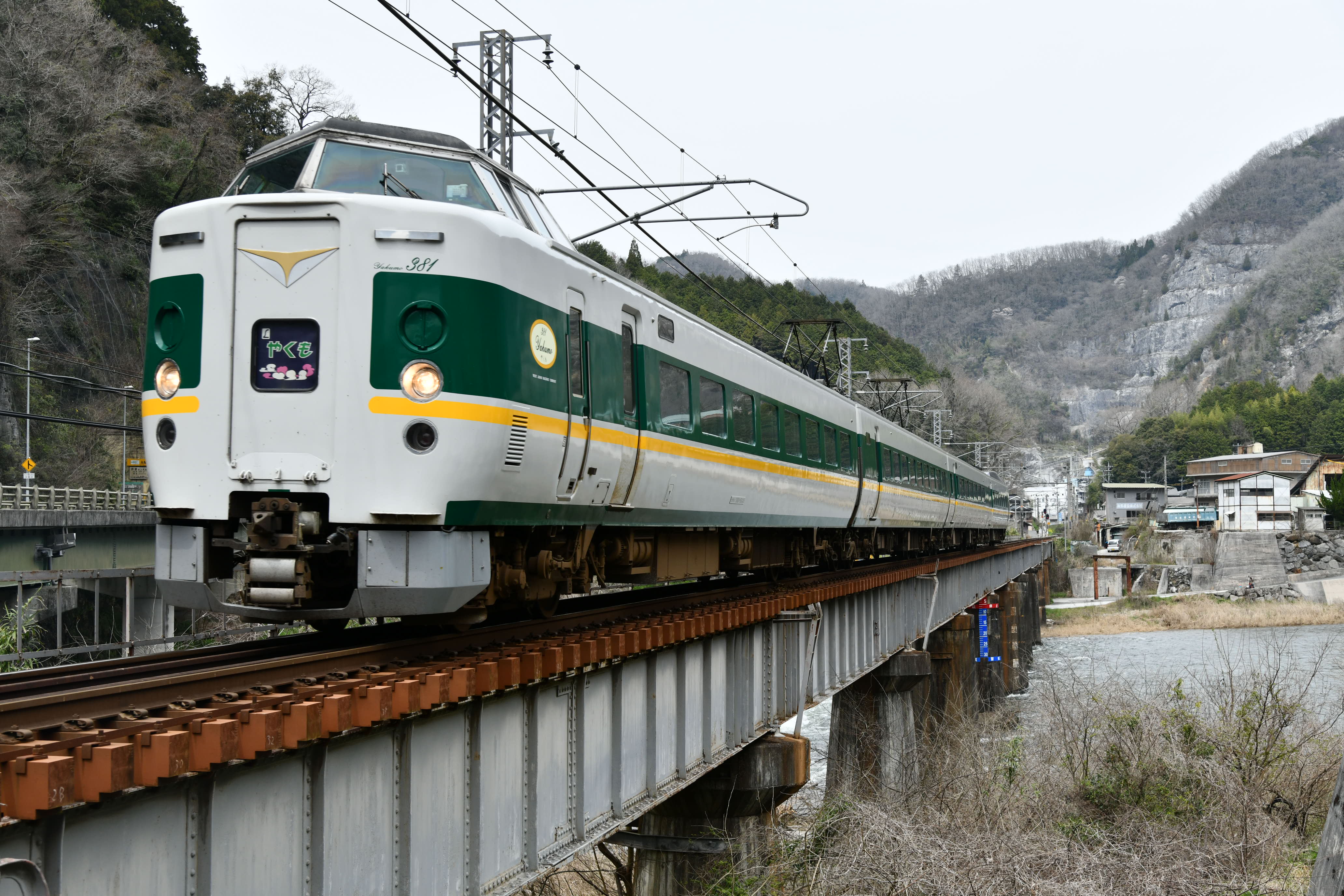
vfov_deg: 29.2
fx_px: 1717
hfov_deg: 42.7
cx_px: 672
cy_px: 448
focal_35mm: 46
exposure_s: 1/1000
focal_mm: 46
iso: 400
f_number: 6.3
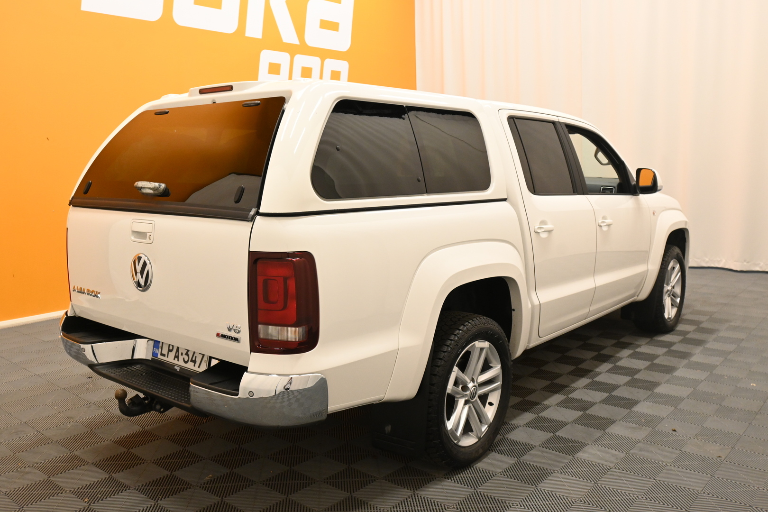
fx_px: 656
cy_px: 256
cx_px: 384
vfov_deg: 42.6
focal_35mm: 31
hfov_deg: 60.7
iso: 1250
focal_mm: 20.5
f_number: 7.1
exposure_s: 1/30
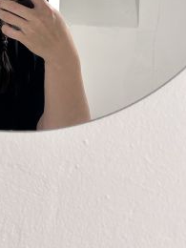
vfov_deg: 29.5
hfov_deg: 23.0
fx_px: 430
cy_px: -15
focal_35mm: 60
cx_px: -17
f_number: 1.5
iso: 160
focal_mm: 5.7
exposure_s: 1/50
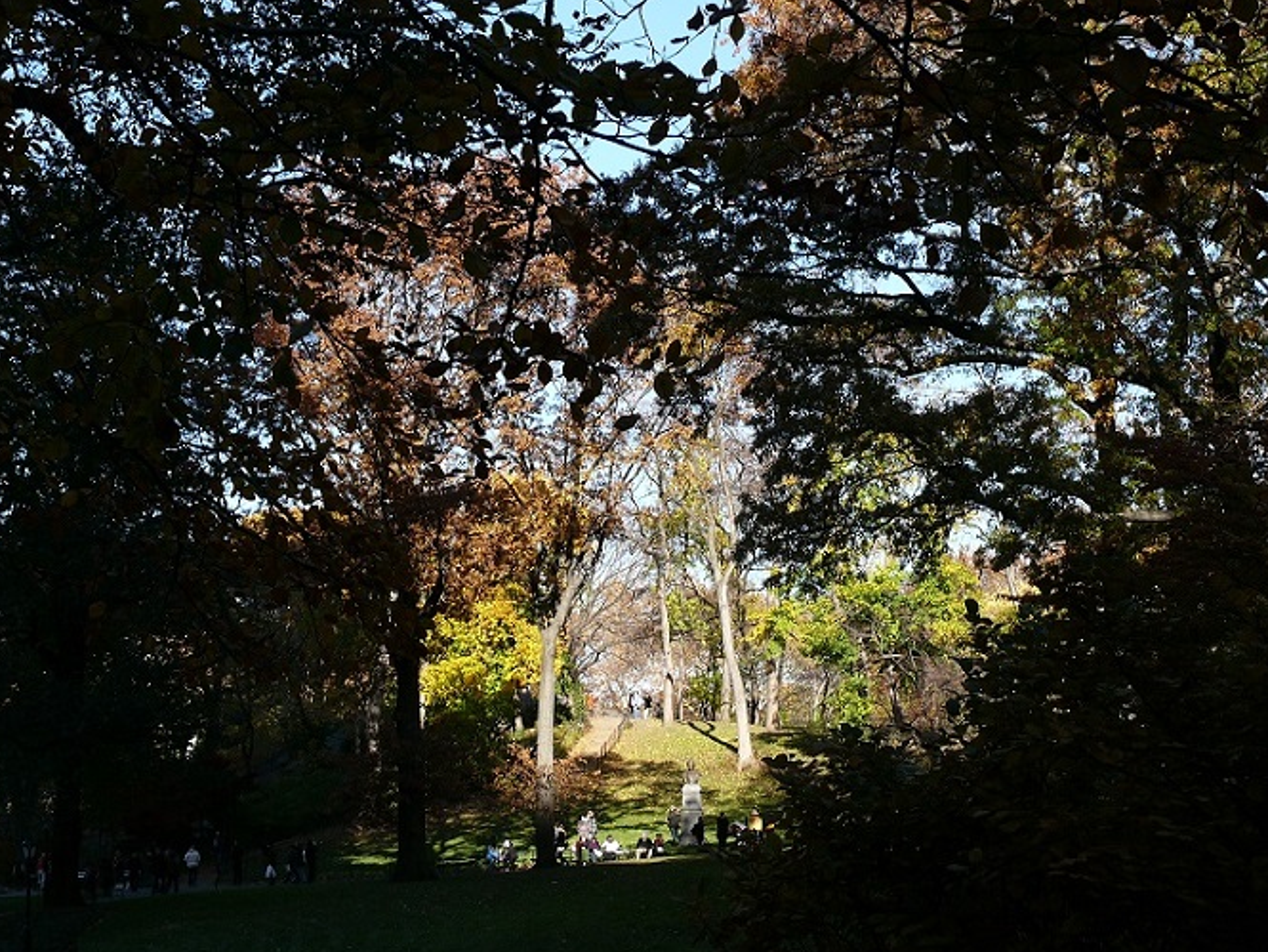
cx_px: 678
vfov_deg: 23.3
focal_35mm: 63
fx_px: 2308
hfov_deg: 30.7
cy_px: 491
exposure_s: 1/200
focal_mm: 11.4
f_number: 5
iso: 100
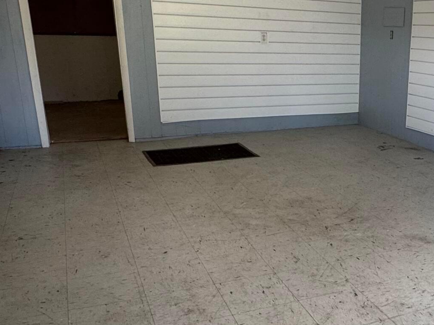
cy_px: 190
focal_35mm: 41
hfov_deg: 42.9
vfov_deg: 35.1
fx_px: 514
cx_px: 369
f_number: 2.2
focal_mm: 2.22
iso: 160
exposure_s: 1/120
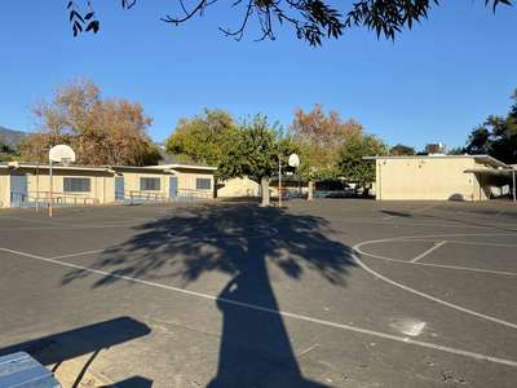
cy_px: 194
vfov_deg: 53.1
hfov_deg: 67.3
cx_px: 258
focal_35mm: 26
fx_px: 388
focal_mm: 4.25
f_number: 1.8
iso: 32
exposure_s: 1/1965
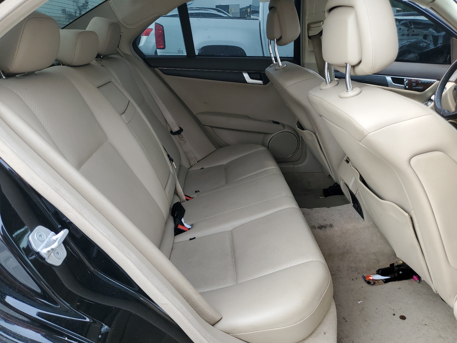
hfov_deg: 67.3
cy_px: 172
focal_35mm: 26
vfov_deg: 53.1
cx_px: 228
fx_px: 343
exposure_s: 1/286
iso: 50
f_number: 1.5
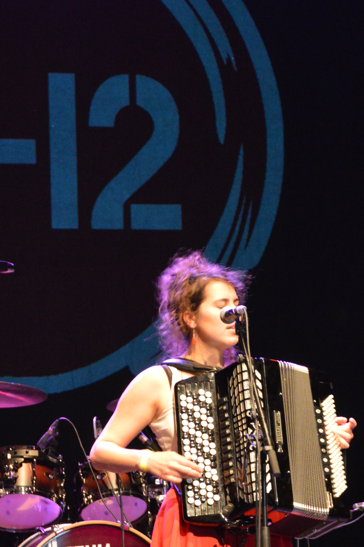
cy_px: 404
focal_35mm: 124
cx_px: 34
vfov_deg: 16.5
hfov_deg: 11.0
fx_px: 1884
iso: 3200
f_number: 4.5
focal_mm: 40
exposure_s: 1/30
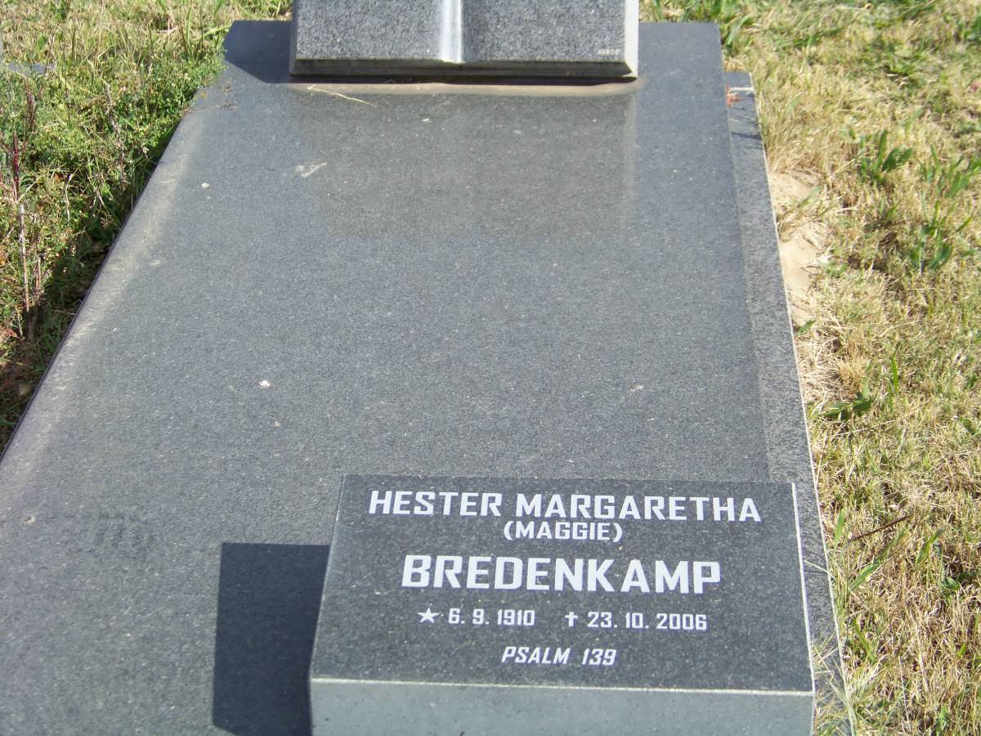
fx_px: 1984
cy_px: 368
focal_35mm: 70
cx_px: 490
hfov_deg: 27.8
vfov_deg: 21.0
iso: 64
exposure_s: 1/640
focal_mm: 11.7
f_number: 3.2
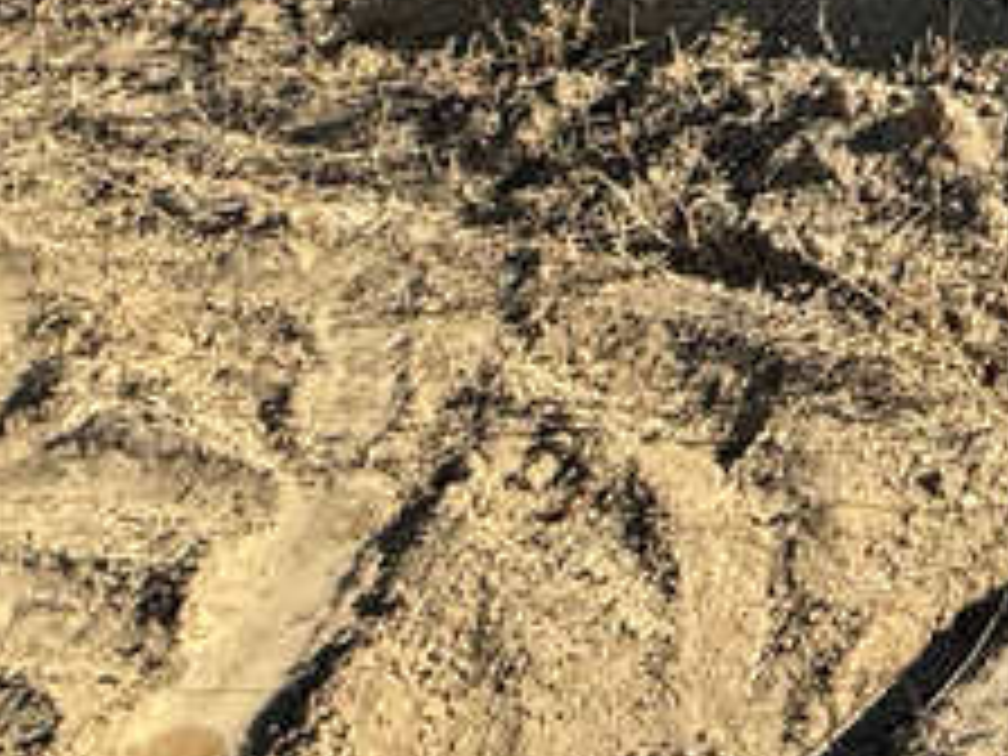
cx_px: 1755
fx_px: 1864
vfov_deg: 17.8
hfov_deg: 21.4
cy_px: -648
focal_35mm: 64
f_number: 2.2
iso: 50
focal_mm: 2.22
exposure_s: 1/1961
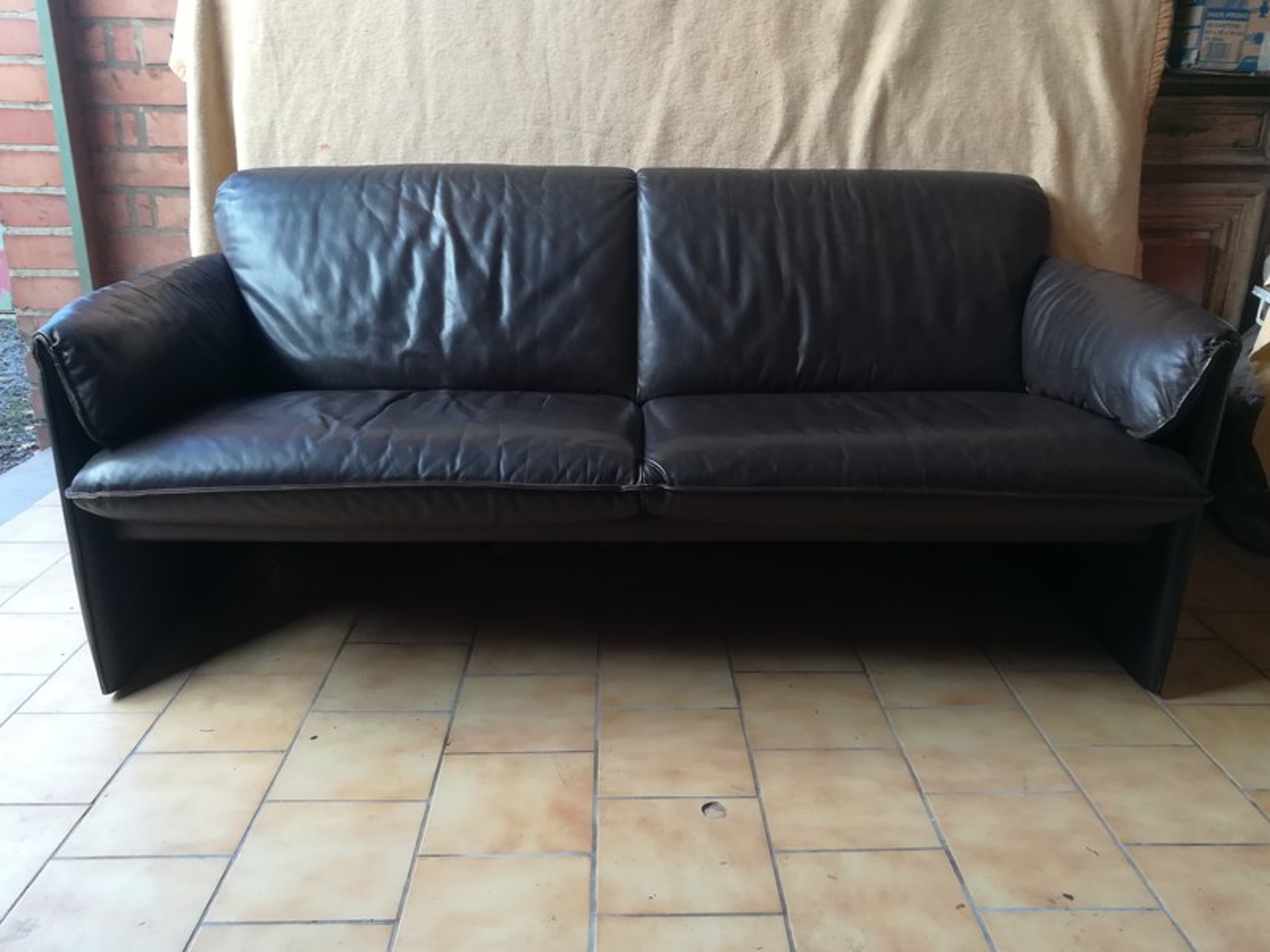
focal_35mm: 26
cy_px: 476
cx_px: 635
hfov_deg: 67.3
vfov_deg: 53.1
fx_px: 954
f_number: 2.2
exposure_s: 1/50
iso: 100
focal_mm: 3.83
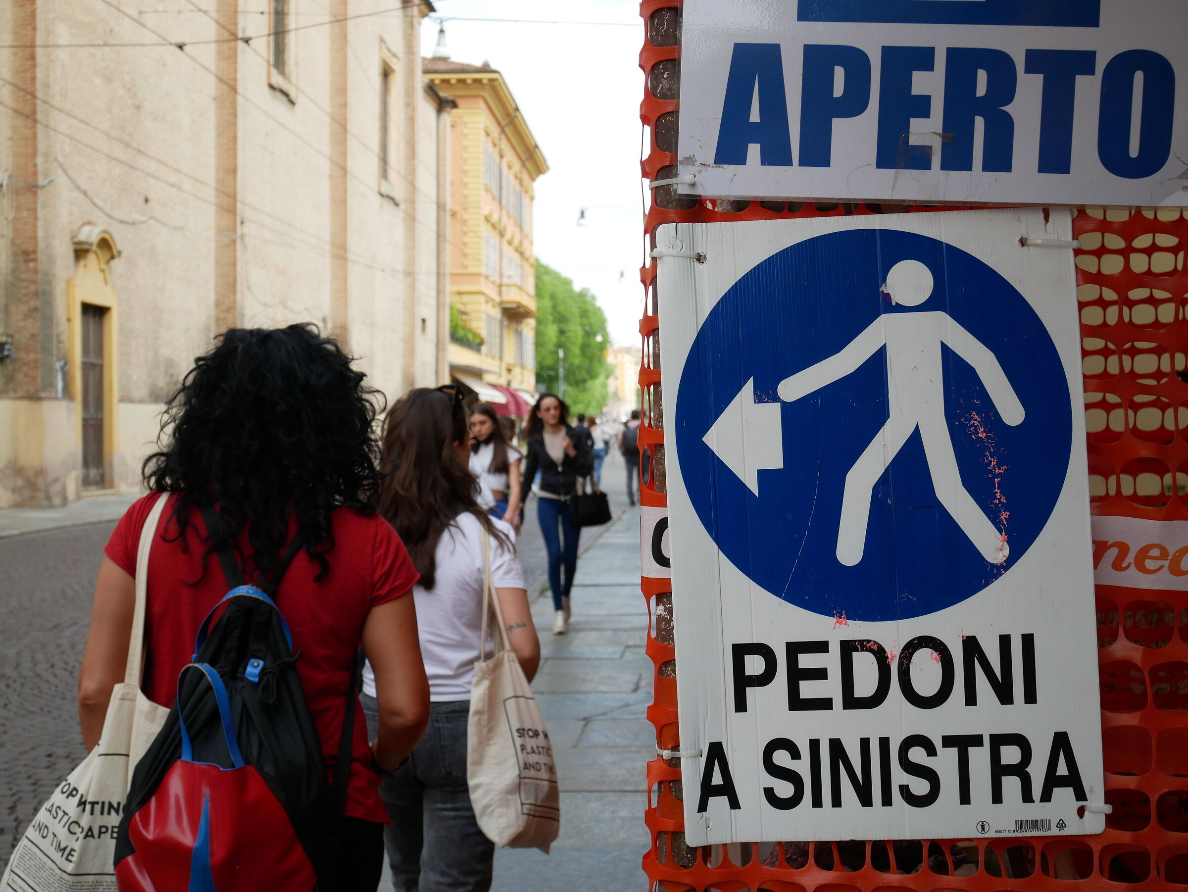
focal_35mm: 48
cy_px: 446
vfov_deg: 30.3
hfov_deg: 39.6
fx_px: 1648
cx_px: 594
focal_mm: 24
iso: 200
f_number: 5
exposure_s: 1/250
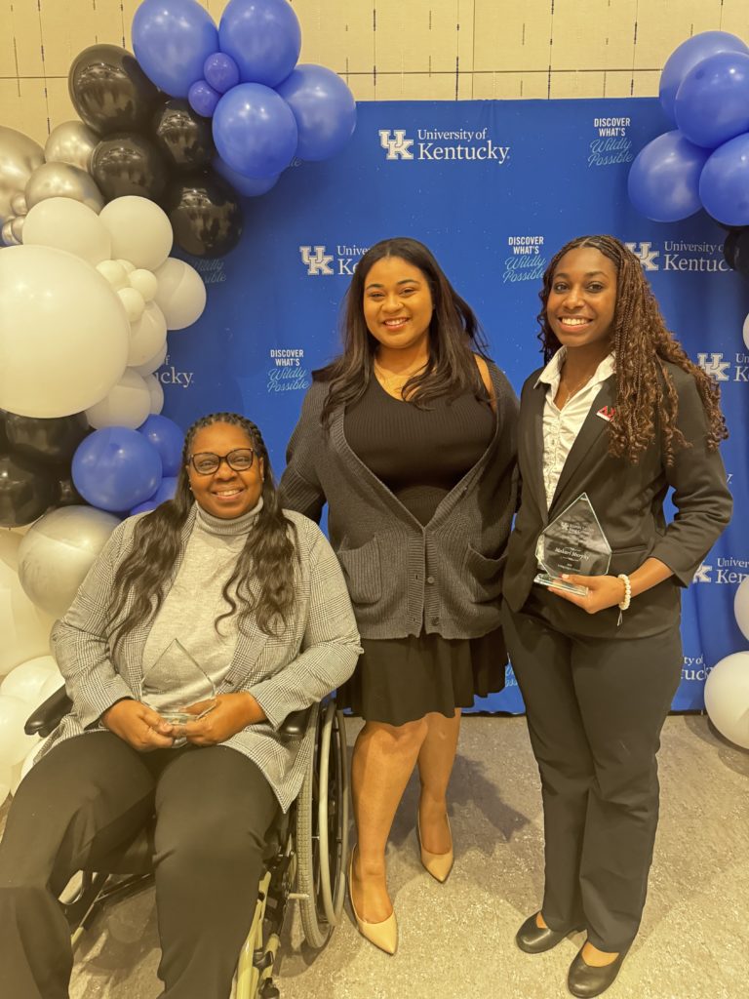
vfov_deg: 71.6
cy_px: 500
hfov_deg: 56.8
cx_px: 374
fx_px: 692
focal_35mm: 24
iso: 1000
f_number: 1.78
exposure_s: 1/37
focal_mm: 6.76
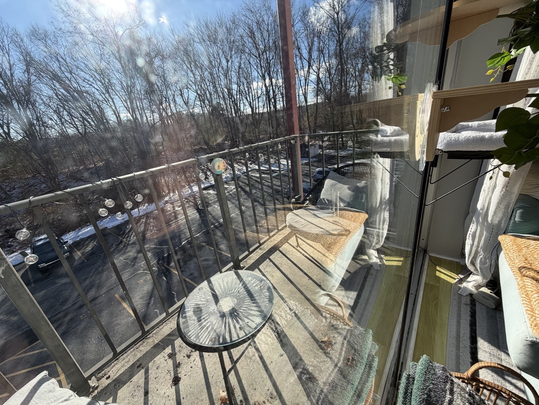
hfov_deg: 102.1
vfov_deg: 85.7
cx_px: 270
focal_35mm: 14
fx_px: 218
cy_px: 202
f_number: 2.2
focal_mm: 2.22
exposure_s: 1/770
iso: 40
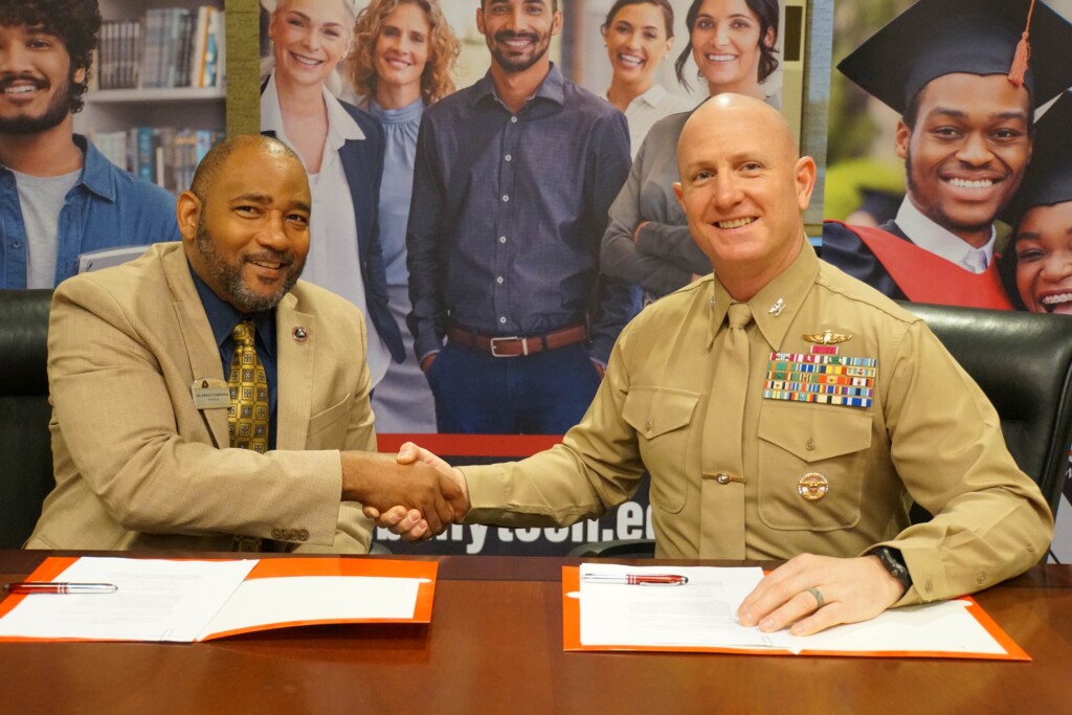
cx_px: 536
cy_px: 358
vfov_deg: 28.3
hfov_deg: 41.3
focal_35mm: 48
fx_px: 1421
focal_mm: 31.8
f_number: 4.5
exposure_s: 1/125
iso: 6400
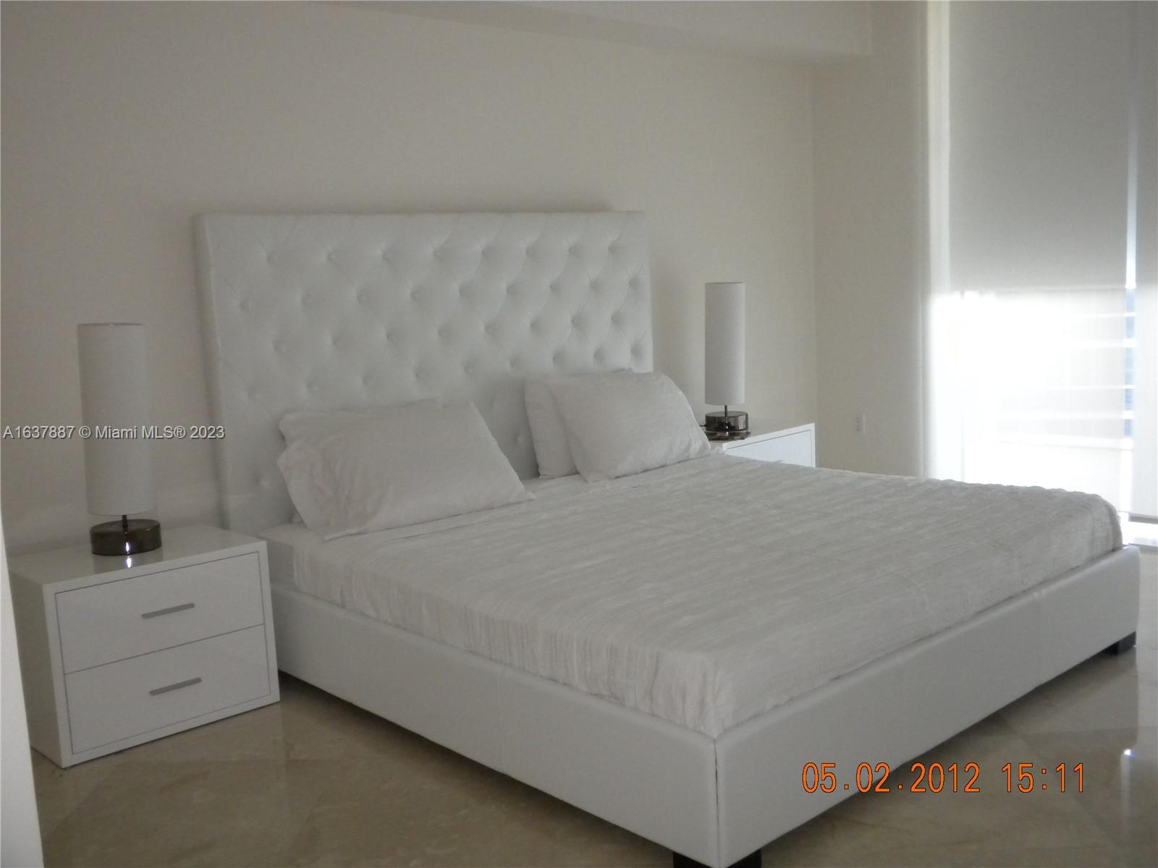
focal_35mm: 37
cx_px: 579
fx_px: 1238
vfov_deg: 38.7
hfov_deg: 50.1
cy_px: 434
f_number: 3.5
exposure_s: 1/30
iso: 400
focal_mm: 6.6
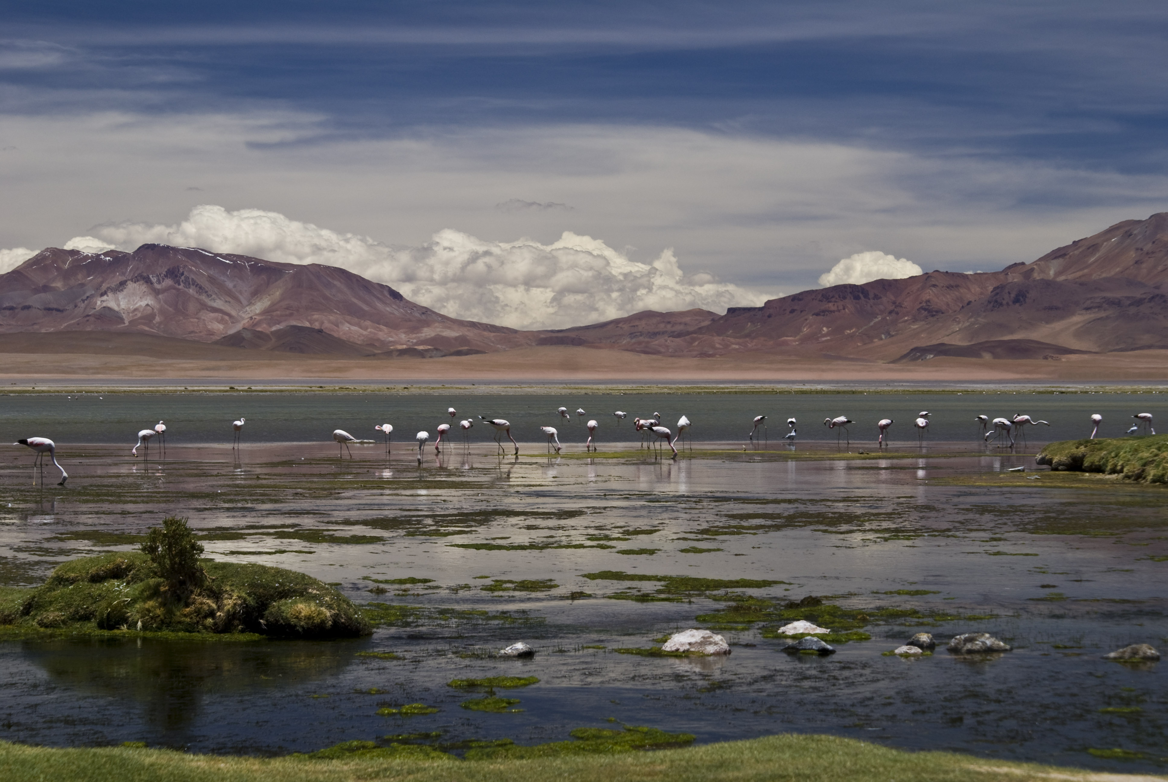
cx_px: 584
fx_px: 3411
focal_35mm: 105
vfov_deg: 13.1
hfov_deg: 19.4
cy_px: 391
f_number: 10
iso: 100
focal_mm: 70
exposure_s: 1/160
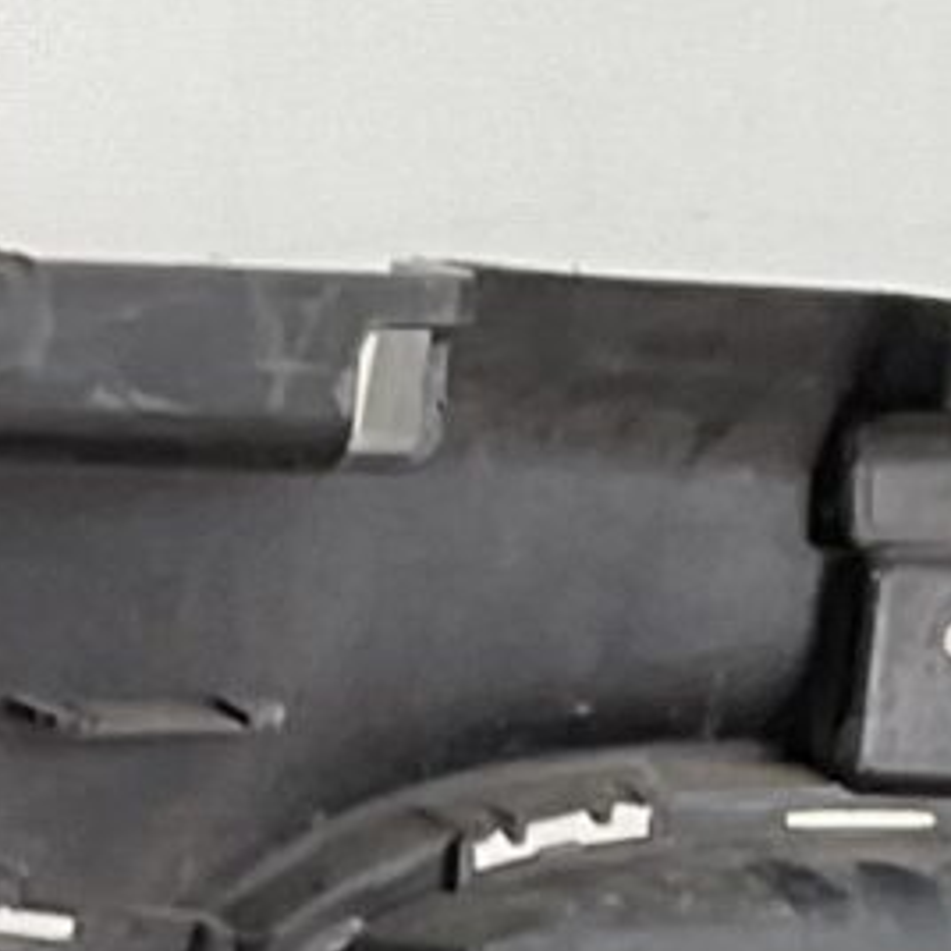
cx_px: 142
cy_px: 2864
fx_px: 7615
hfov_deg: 7.1
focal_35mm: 245
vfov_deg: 6.5
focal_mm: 3
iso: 25
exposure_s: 1/100
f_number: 1.8
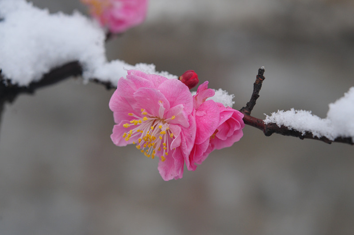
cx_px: 177
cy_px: 118
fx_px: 884
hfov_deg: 22.7
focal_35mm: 90
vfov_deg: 15.1
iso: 320
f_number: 8
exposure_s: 1/250
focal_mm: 60
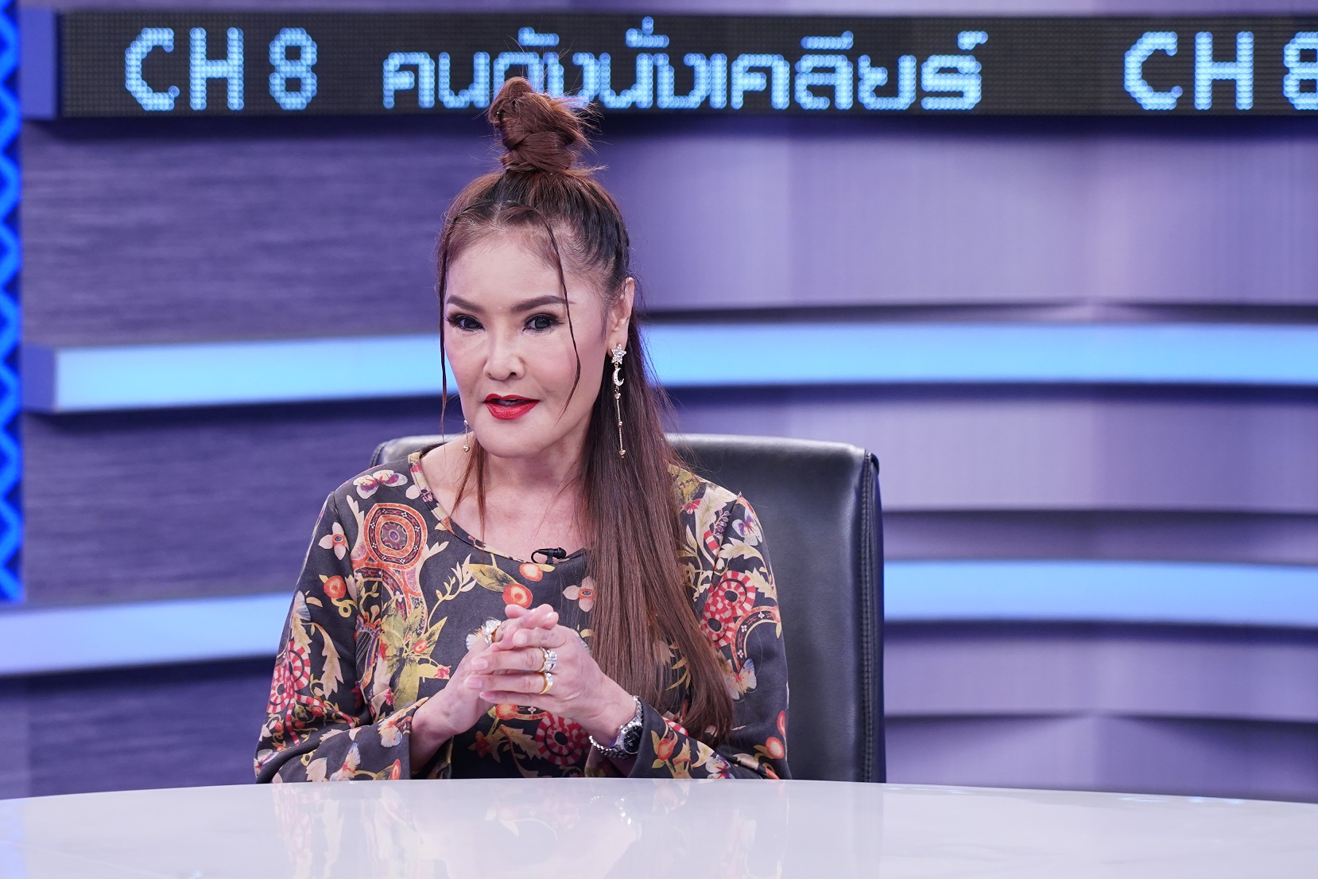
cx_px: 516
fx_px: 5564
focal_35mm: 152
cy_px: 388
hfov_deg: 13.5
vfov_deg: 9.0
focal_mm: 105
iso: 1600
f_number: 4.5
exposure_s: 1/160
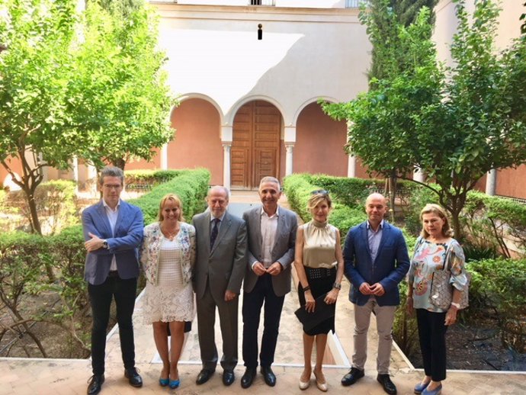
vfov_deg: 48.3
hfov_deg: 61.6
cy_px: 198
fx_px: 441
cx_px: 263
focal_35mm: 29
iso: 25
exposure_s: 1/155
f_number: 2.2
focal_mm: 4.15
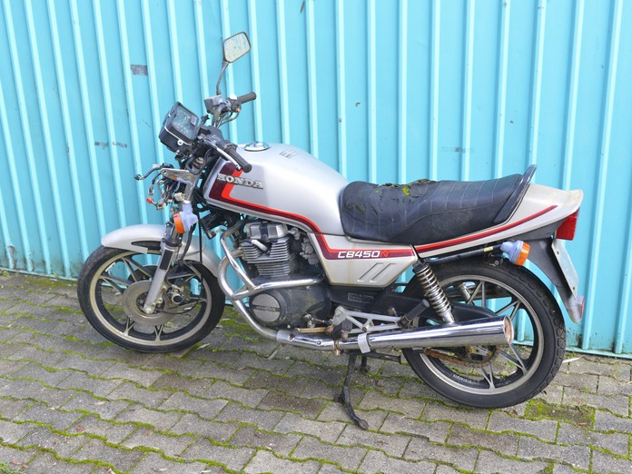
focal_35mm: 42
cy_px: 240
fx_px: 767
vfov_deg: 34.3
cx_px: 355
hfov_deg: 44.7
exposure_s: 1/250
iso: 800
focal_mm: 38
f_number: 4
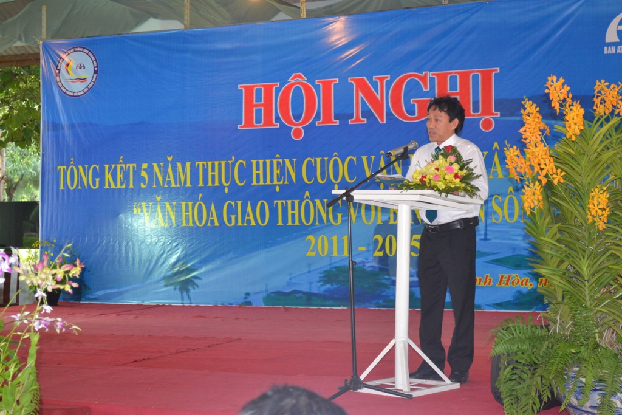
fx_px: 1166
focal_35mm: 68
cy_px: 208
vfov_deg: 20.2
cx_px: 311
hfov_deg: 29.9
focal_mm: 45
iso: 1100
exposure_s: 1/60
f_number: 5.3
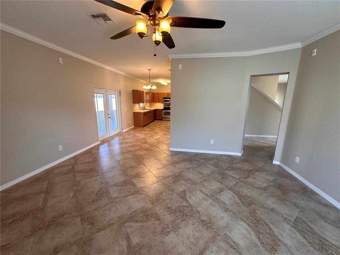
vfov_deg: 85.7
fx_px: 138
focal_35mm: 14
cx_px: 170
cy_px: 128
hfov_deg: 102.1
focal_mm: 2.22
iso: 200
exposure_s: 1/120
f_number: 2.2
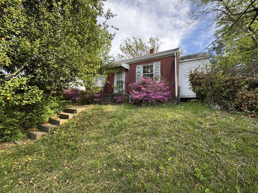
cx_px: 129
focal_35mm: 14
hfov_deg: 102.1
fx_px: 104
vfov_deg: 85.7
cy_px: 96
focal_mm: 2.22
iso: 40
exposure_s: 1/277
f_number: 2.2
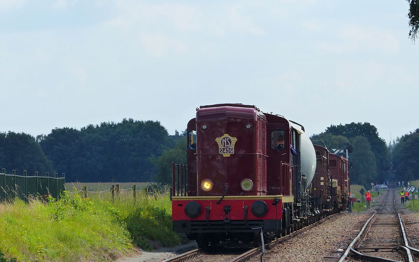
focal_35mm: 343
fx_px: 3917
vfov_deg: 3.8
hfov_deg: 6.1
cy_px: 147
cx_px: 210
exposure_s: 1/1300
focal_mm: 58.2
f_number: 4
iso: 160
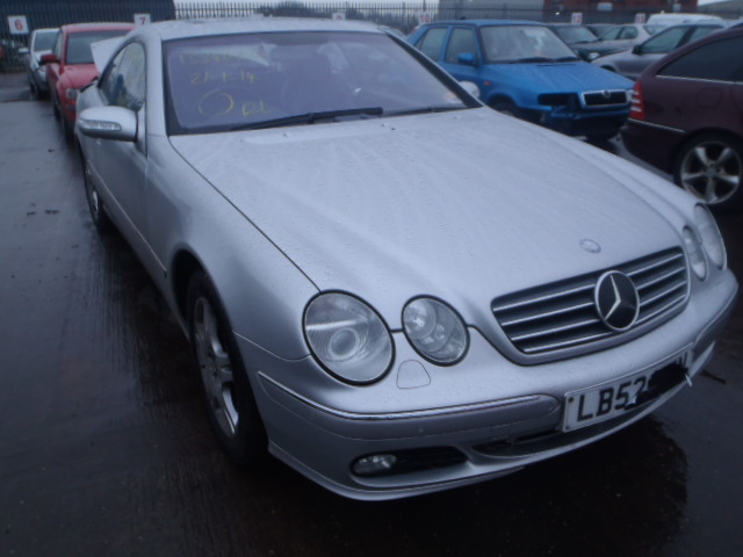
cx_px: 372
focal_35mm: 28
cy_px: 278
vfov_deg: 49.7
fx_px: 601
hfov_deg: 63.4
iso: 100
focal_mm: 5
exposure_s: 1/30
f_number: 3.5
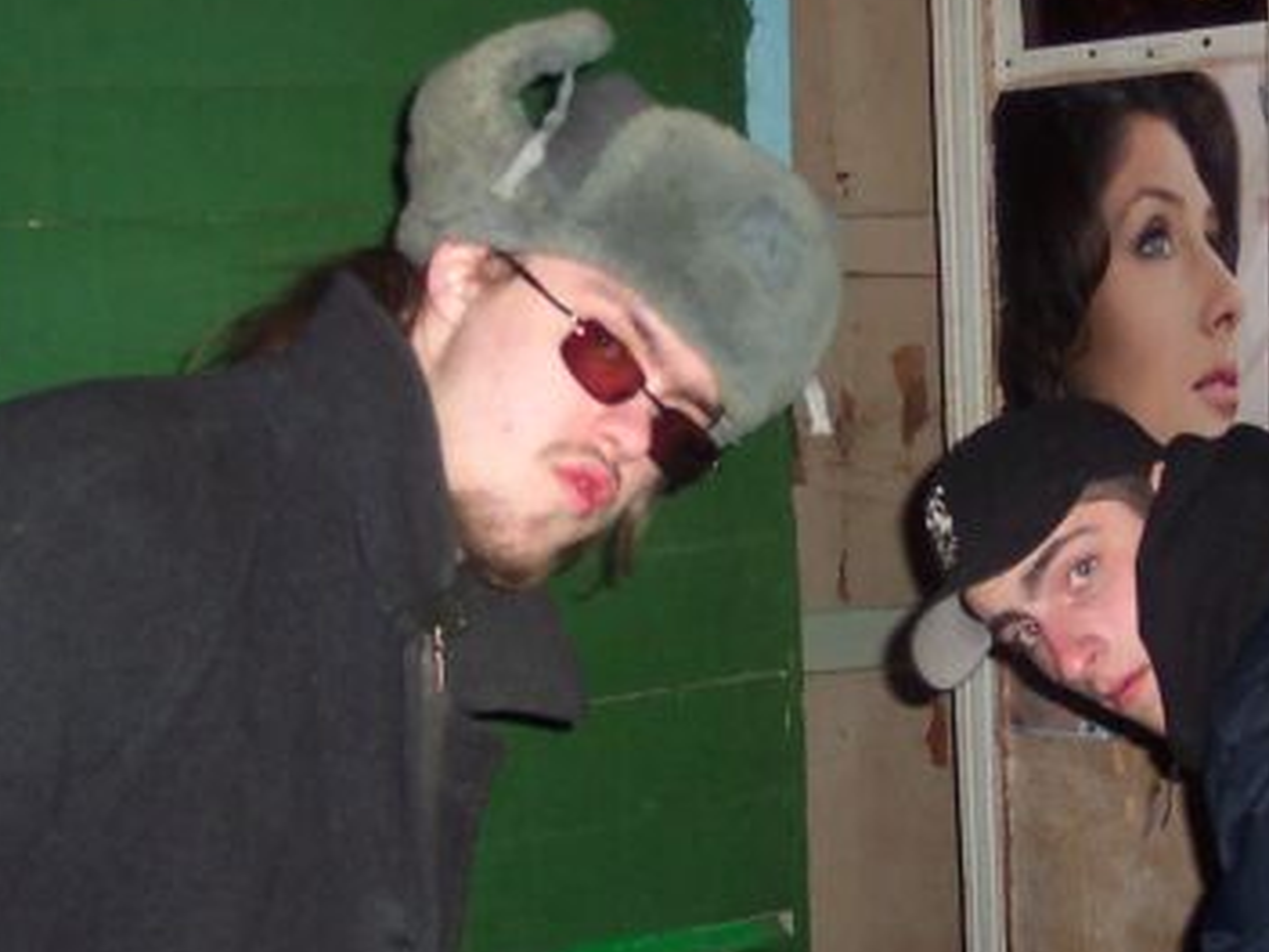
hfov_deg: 23.5
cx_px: 836
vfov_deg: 17.8
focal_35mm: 83
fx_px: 3043
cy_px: 557
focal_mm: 8
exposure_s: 1/30
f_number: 2.8
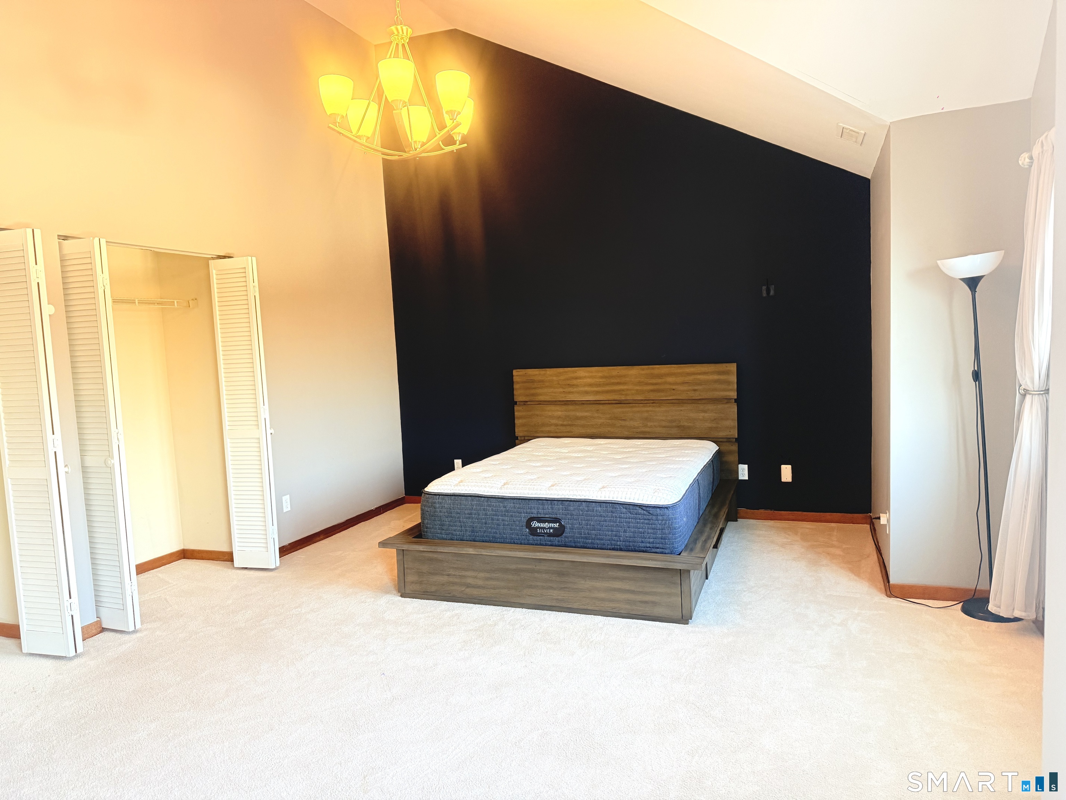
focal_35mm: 24
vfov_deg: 56.8
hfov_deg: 71.6
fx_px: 739
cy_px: 400
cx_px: 533
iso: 250
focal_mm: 6.76
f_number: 1.78
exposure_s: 1/60
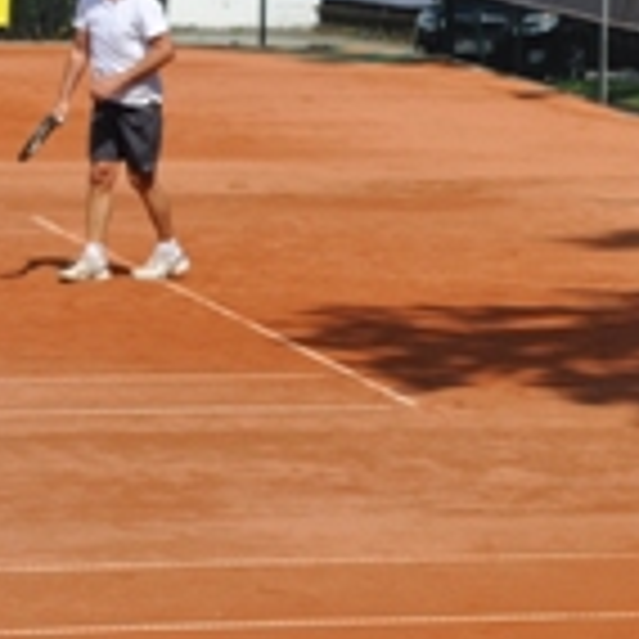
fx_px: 5869
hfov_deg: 6.2
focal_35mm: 281
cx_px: 873
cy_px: 86
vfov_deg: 6.2
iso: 200
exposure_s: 1/500
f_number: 11
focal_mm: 70
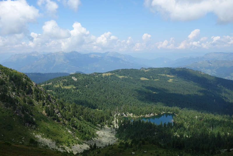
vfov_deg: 36.0
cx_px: 116
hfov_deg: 51.9
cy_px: 78
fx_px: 240
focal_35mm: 37
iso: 125
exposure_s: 1/400
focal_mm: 13.75
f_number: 5.6
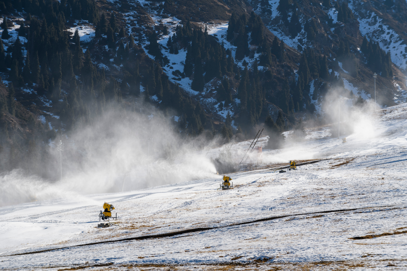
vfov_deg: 6.9
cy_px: 136
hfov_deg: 10.3
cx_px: 204
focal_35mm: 200
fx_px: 2261
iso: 100
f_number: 10
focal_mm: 200
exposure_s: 1/500
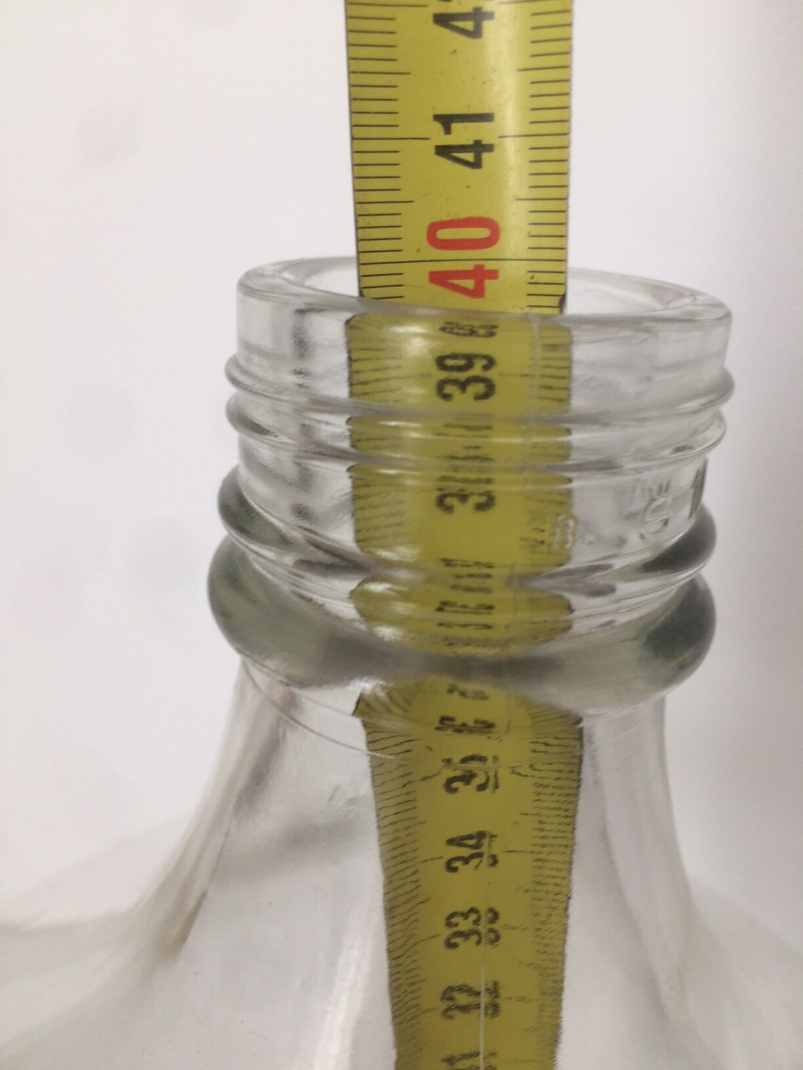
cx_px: 402
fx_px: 897
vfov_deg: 61.7
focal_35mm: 29
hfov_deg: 48.2
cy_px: 535
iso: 40
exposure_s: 1/33
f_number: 2.2
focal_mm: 4.15
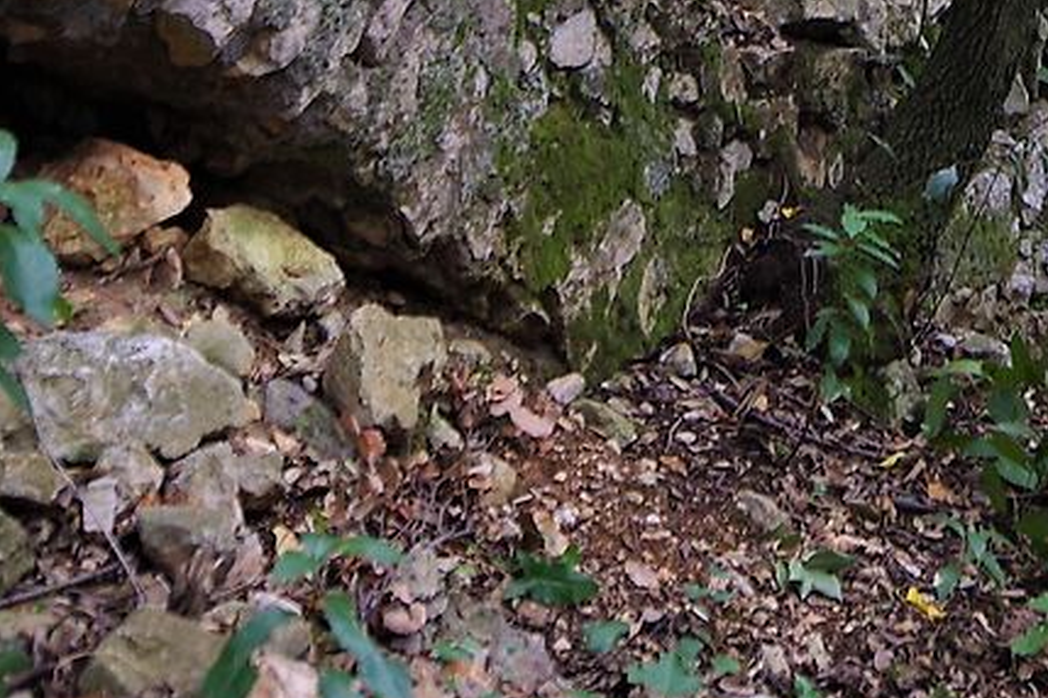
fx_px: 2445
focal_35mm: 84
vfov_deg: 12.6
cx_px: 1129
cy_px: -986
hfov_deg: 22.9
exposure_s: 1/15
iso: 100
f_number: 2.8
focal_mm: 15
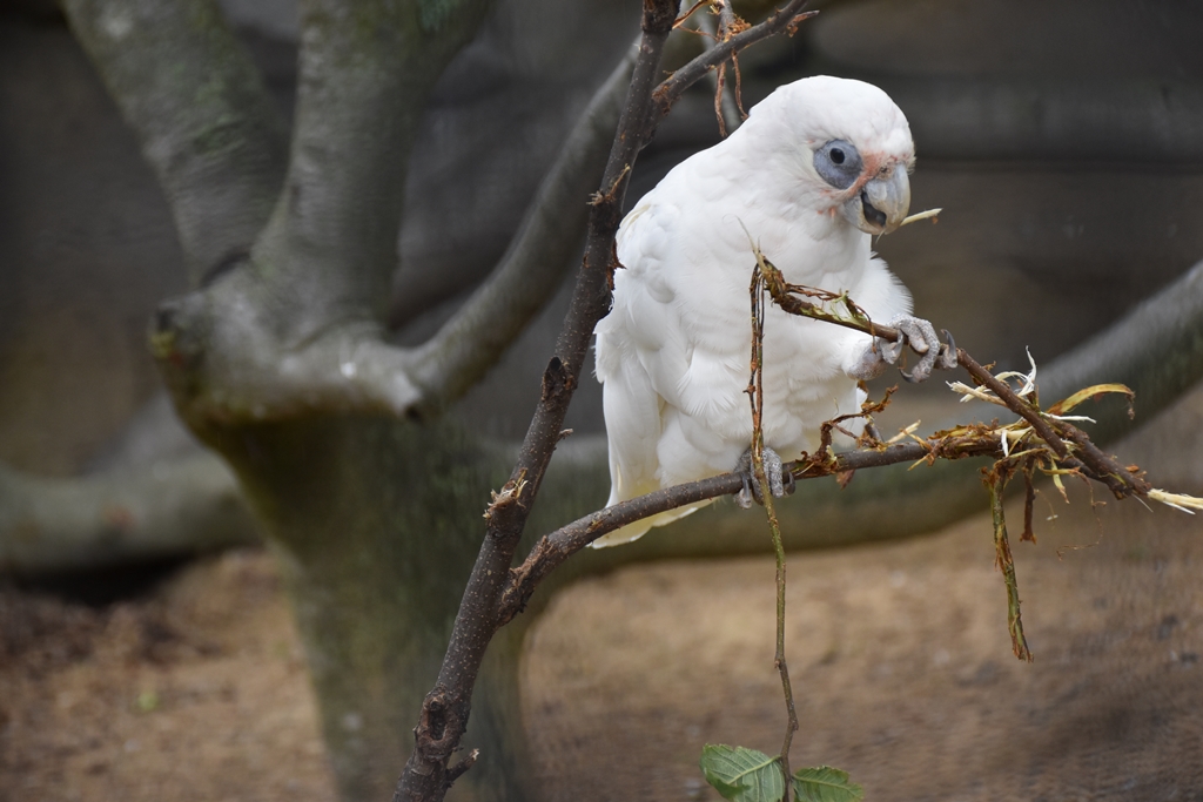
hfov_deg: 19.5
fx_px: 3509
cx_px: 602
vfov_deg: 13.0
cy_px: 401
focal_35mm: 105
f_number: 5
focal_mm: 70
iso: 800
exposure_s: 1/200
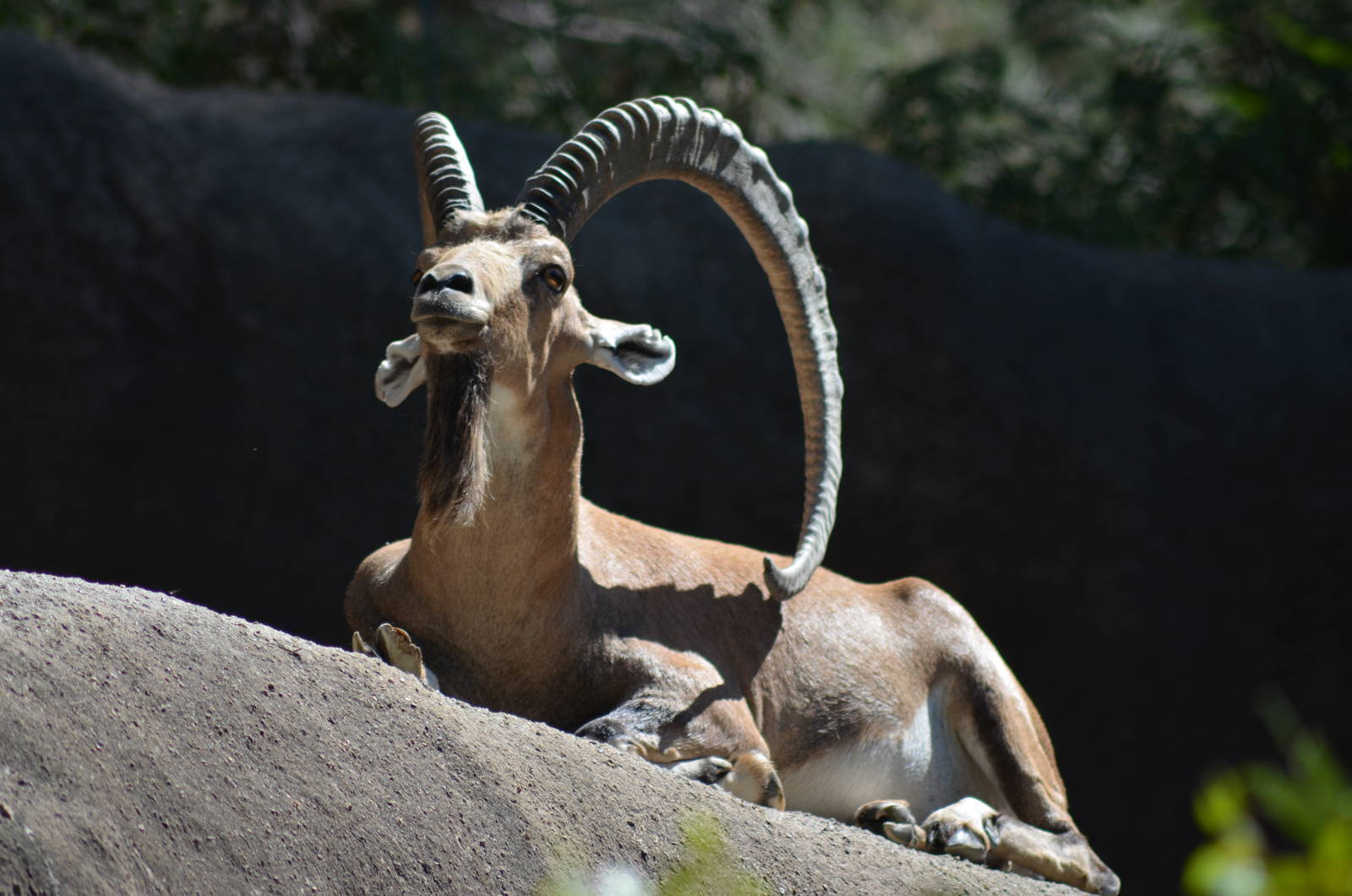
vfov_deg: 3.0
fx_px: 16866
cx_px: 676
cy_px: 448
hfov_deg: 4.6
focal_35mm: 450
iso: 400
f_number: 5.6
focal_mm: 300
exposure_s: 1/1600
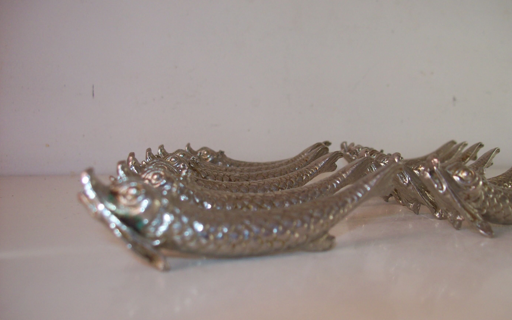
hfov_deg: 50.4
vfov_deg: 32.8
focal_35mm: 39
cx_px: 260
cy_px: 162
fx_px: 544
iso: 80
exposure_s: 1/64
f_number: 2.7
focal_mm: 6
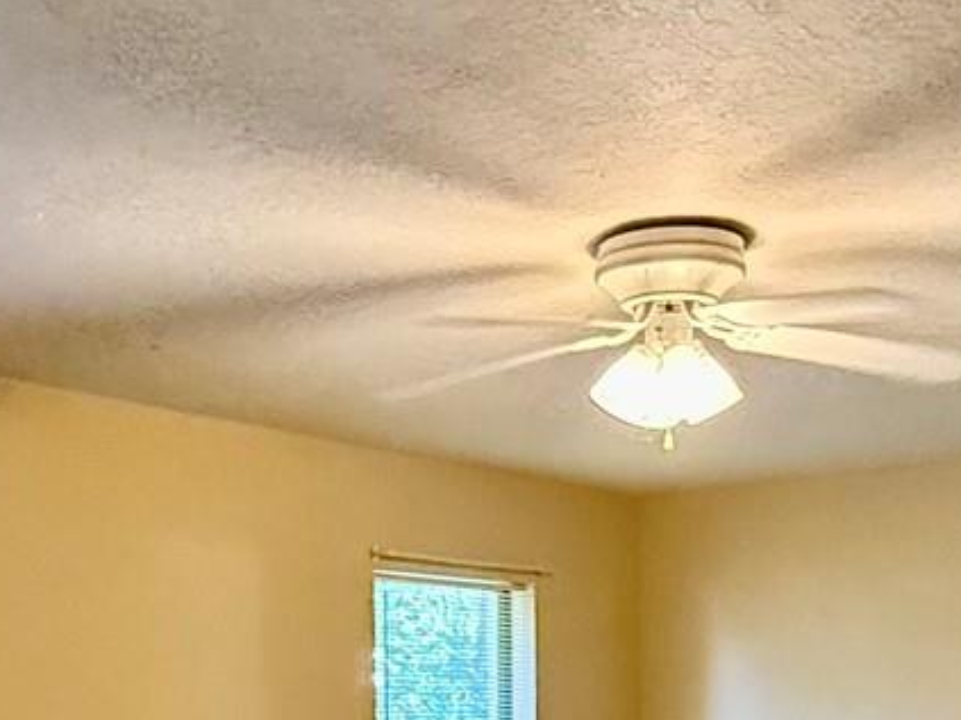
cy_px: 813
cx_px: 409
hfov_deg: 36.1
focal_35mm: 53
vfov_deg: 25.3
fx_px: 1471
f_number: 2.2
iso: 1000
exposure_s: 1/60
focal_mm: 2.22
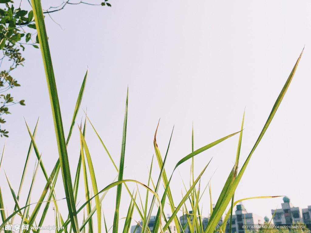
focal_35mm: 29
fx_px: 261
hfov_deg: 61.7
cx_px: 156
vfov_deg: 48.2
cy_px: 116
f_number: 2.2
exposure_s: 1/3597
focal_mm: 4.15
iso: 32
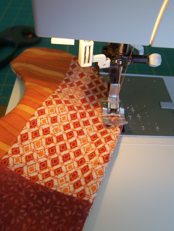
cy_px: 116
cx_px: 87
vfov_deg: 44.8
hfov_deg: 34.3
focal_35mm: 42
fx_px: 281
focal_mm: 7
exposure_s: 1/60
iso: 80
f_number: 3
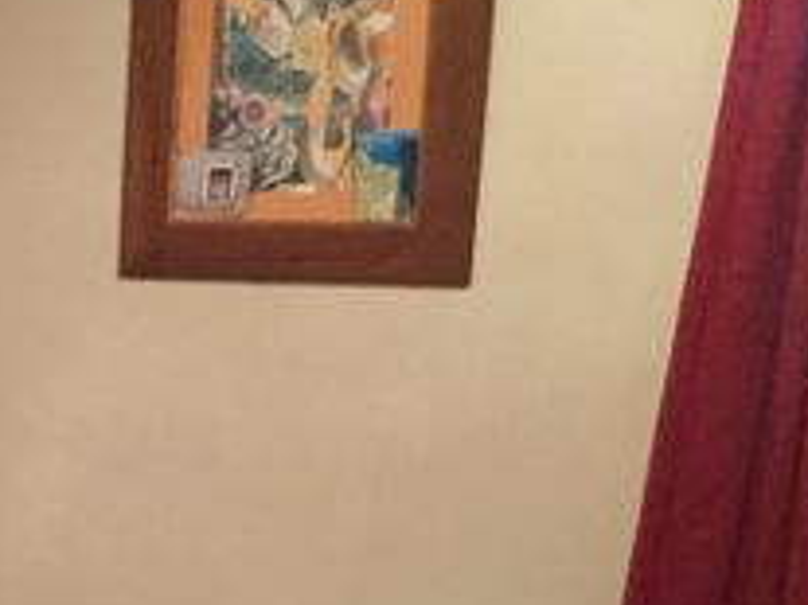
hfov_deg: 19.7
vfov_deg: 15.9
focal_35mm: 90
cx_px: -304
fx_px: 2100
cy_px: 695
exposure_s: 1/17
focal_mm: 3.3
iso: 500
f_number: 2.4
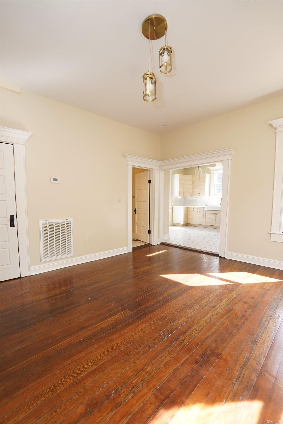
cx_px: 142
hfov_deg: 77.3
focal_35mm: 15
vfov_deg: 100.4
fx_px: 177
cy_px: 212
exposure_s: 1/160
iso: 500
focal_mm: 10
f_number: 4
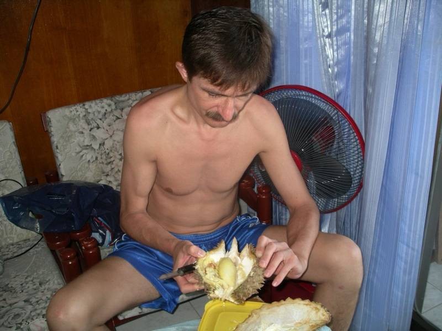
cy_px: 166
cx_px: 221
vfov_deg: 38.7
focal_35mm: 37
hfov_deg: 50.1
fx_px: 472
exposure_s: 1/40
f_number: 2.8
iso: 200
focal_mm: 7.8
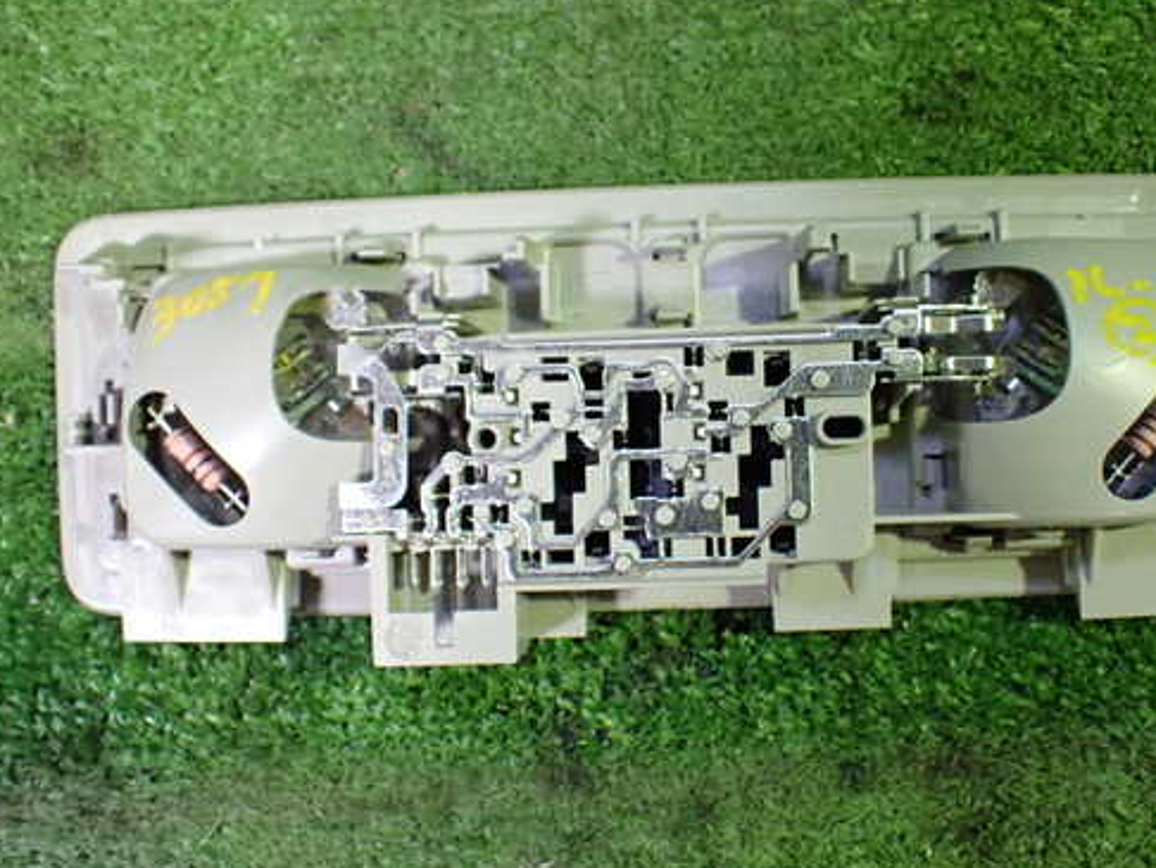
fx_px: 1236
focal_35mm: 37
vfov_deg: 38.7
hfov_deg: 49.9
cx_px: 678
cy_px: 426
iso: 800
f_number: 2.3
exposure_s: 1/80
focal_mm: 5.4
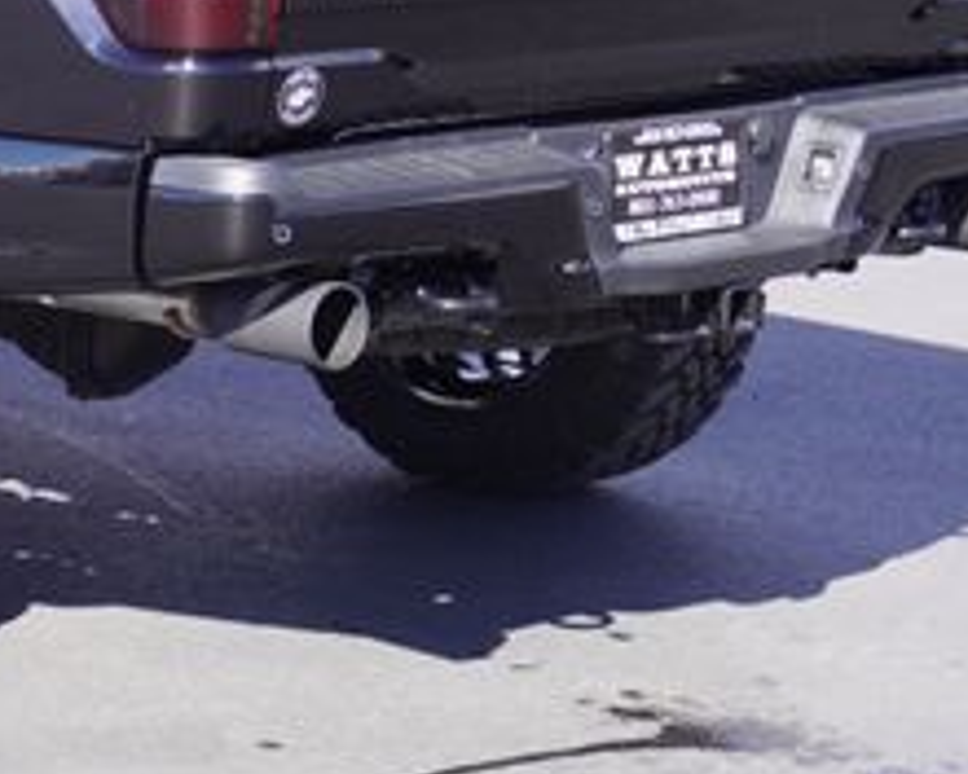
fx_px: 3878
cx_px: -260
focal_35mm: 135
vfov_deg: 11.3
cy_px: 4
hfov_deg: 13.7
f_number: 7.1
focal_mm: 33
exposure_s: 1/80
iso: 100
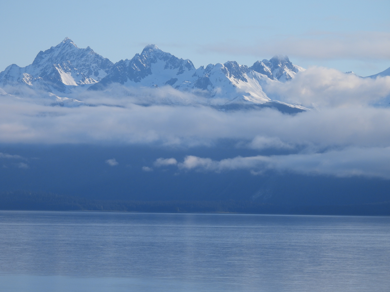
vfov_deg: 5.7
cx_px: 195
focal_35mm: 260
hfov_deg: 7.6
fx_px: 2929
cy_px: 146
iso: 100
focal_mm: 46.4
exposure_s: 1/800
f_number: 4.5
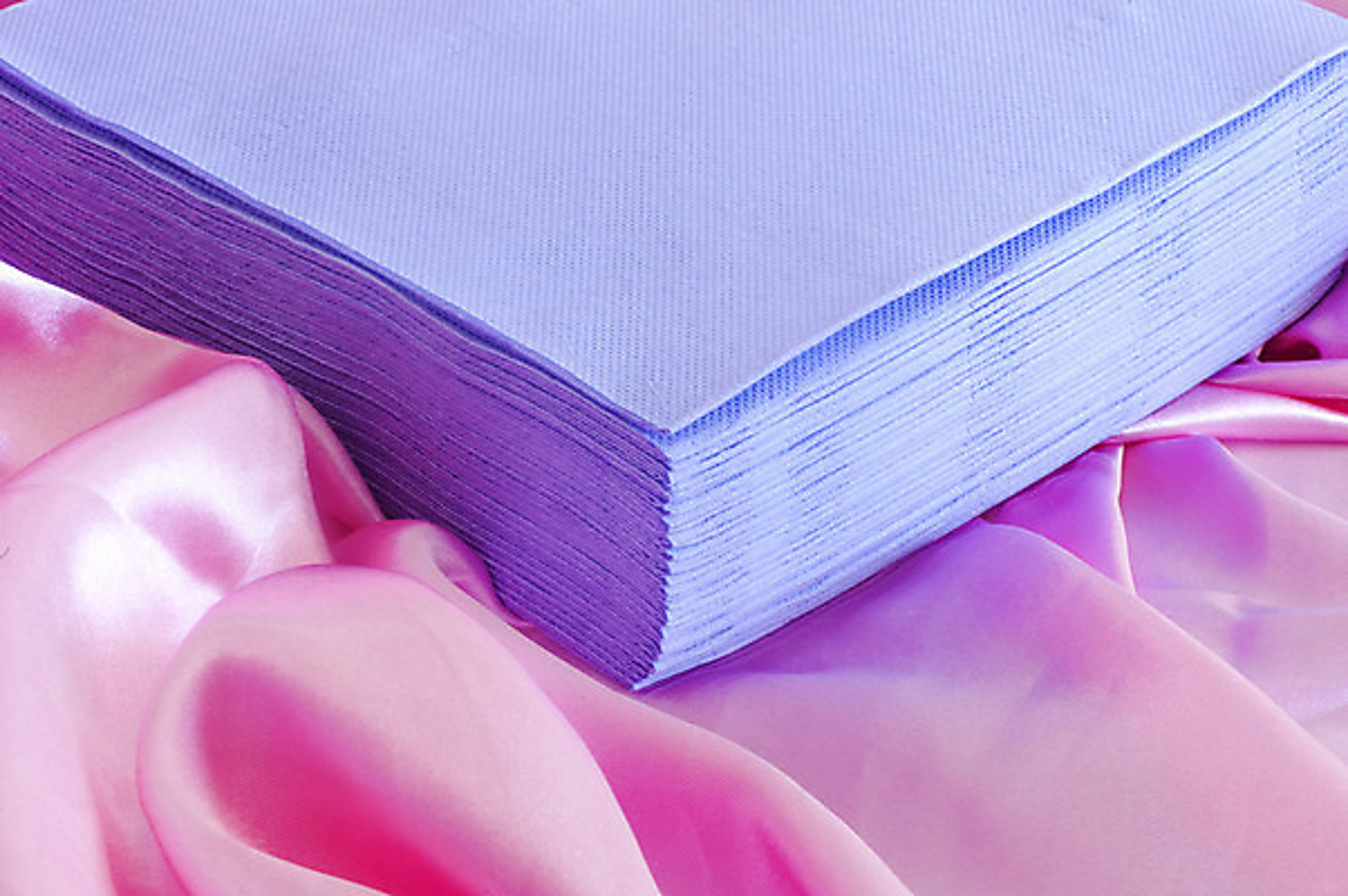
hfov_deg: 19.5
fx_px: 3927
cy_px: 448
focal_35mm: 105
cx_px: 674
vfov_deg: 13.0
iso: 125
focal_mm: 105
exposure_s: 2.5
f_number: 22
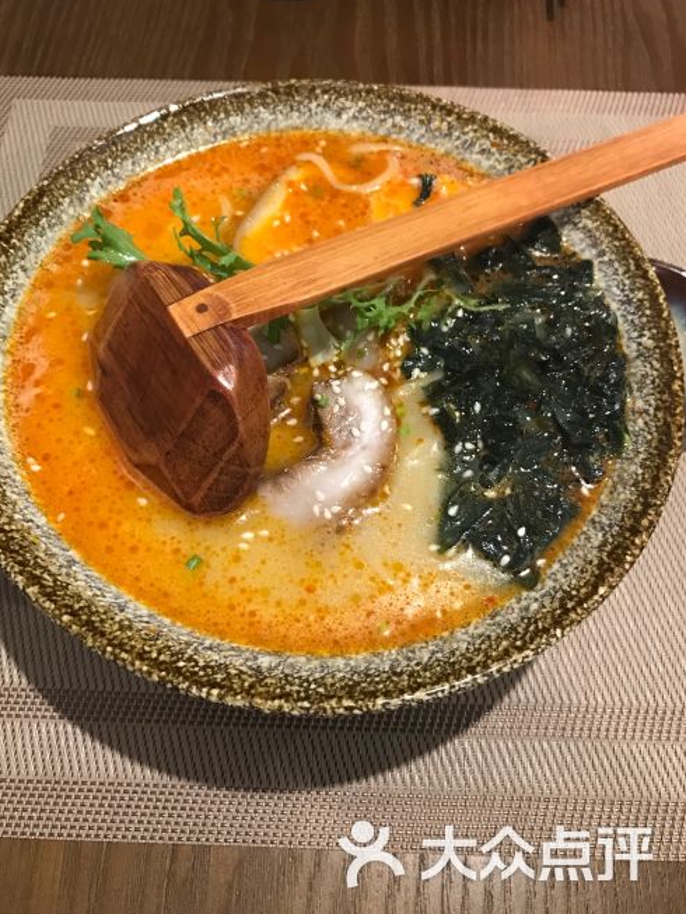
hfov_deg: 46.8
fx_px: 792
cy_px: 437
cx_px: 321
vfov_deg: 59.9
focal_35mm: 30
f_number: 1.8
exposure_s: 1/9
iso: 100
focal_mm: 3.99
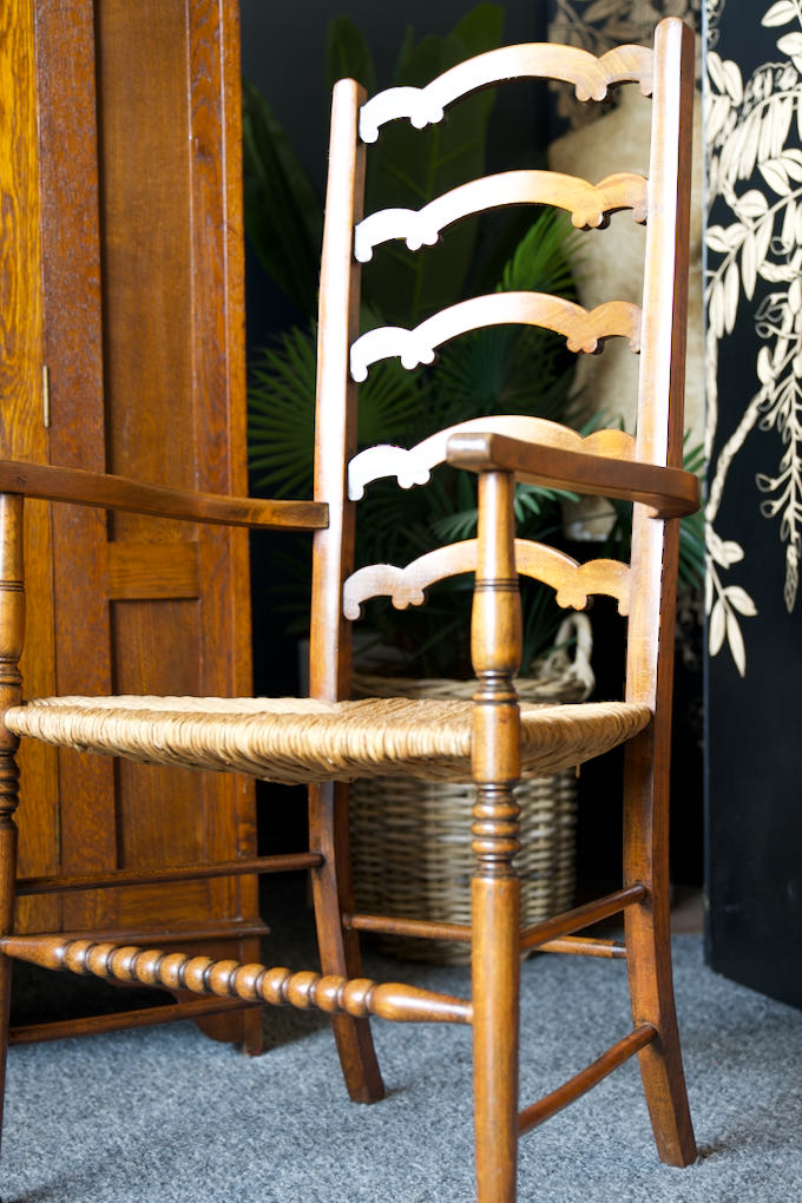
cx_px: 381
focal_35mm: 54
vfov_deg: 36.8
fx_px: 1804
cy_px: 681
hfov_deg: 25.1
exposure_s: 1/80
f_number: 2.8
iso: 320
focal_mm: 43
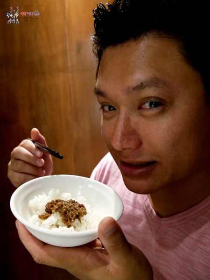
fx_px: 243
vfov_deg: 60.0
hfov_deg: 46.8
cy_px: 140
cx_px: 105
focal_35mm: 30
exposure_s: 1/40
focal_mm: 15
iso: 3200
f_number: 4.5
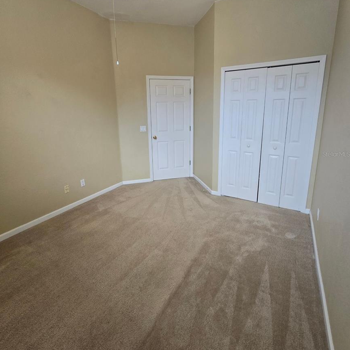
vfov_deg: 87.0
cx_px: 169
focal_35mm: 16
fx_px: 183
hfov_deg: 87.4
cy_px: 154
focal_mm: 2.2
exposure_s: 1/60
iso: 80
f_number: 2.2
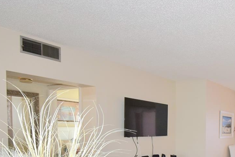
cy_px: 140
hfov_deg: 50.5
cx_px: 213
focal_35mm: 33
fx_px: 215
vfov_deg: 37.5
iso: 400
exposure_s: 1/125
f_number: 5.6
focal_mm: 10
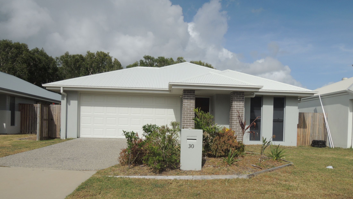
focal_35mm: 27
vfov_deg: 42.4
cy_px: 130
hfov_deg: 69.8
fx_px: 253
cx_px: 180
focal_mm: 4.3
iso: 100
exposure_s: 1/1600
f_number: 4.5
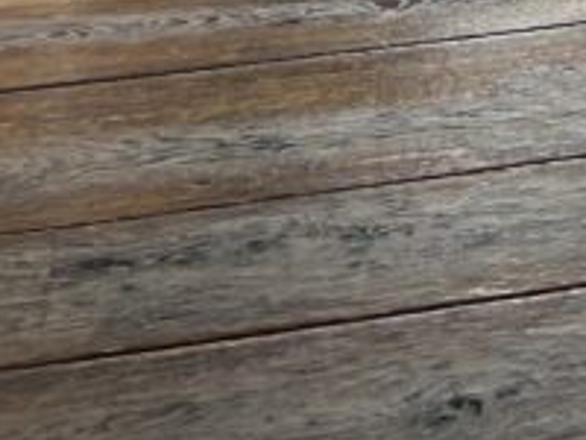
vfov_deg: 9.8
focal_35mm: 133
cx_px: 1430
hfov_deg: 11.9
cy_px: -628
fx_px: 2252
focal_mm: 5.7
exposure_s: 1/121
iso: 80
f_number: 1.5
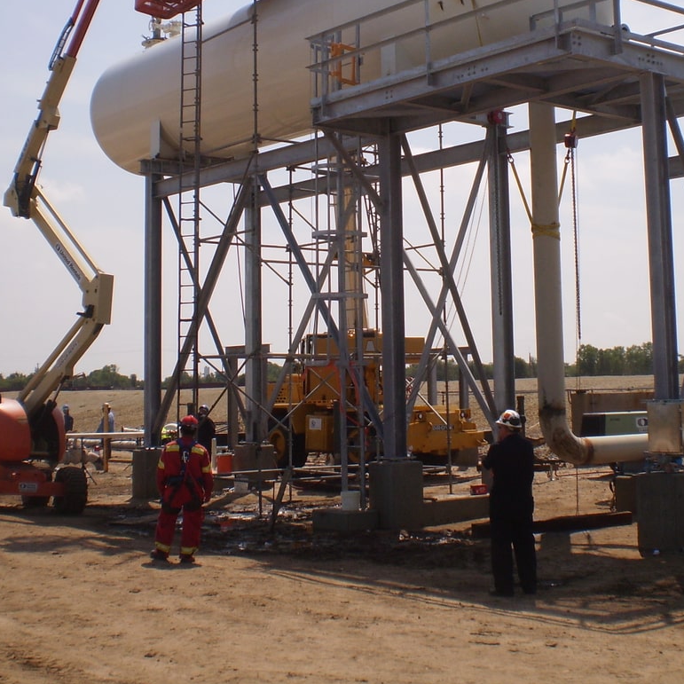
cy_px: 243
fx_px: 1230
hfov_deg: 31.1
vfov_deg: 30.9
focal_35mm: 55
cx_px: 371
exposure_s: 1/1600
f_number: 4.6
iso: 64
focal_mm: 6.3
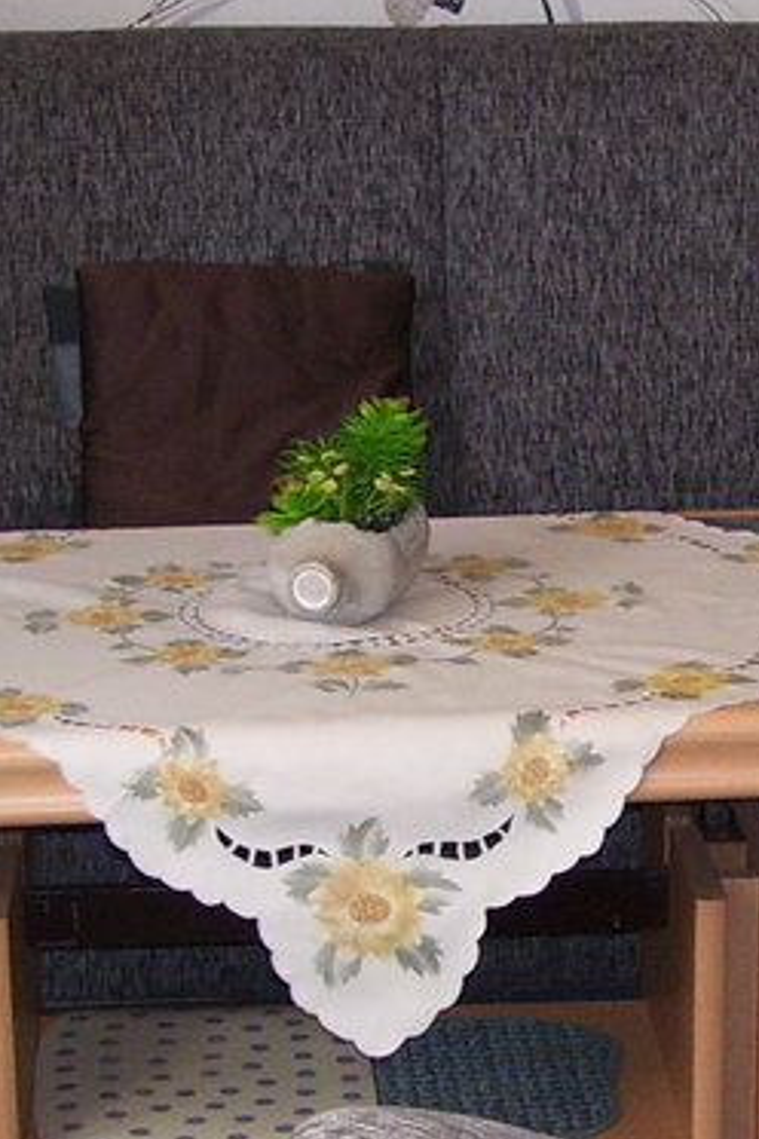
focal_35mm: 124
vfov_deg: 16.5
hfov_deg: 11.0
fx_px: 3921
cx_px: 707
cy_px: 778
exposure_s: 1/60
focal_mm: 6
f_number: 2.7
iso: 125
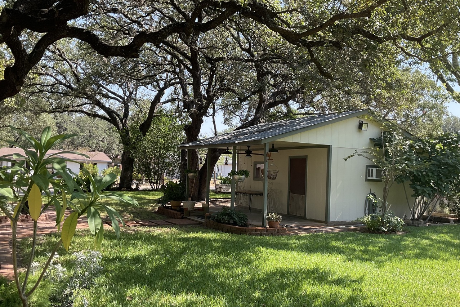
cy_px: 170
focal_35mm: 34
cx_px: 246
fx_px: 435
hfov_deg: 55.7
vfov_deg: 38.9
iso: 16
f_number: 1.8
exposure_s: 1/389
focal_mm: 3
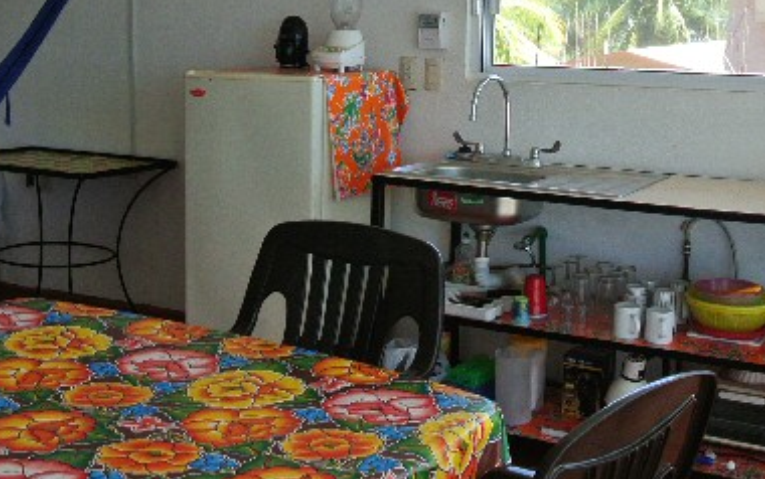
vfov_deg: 22.2
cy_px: 133
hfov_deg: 35.0
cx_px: 328
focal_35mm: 58
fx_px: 1210
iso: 400
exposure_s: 1/400
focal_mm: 10
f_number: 4.5
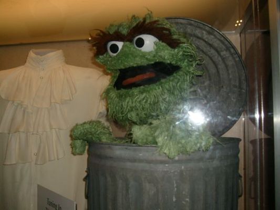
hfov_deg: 52.6
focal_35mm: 35
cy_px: 105
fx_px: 283
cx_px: 140
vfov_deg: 40.7
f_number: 2.8
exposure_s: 1/45
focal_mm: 5.8
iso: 100
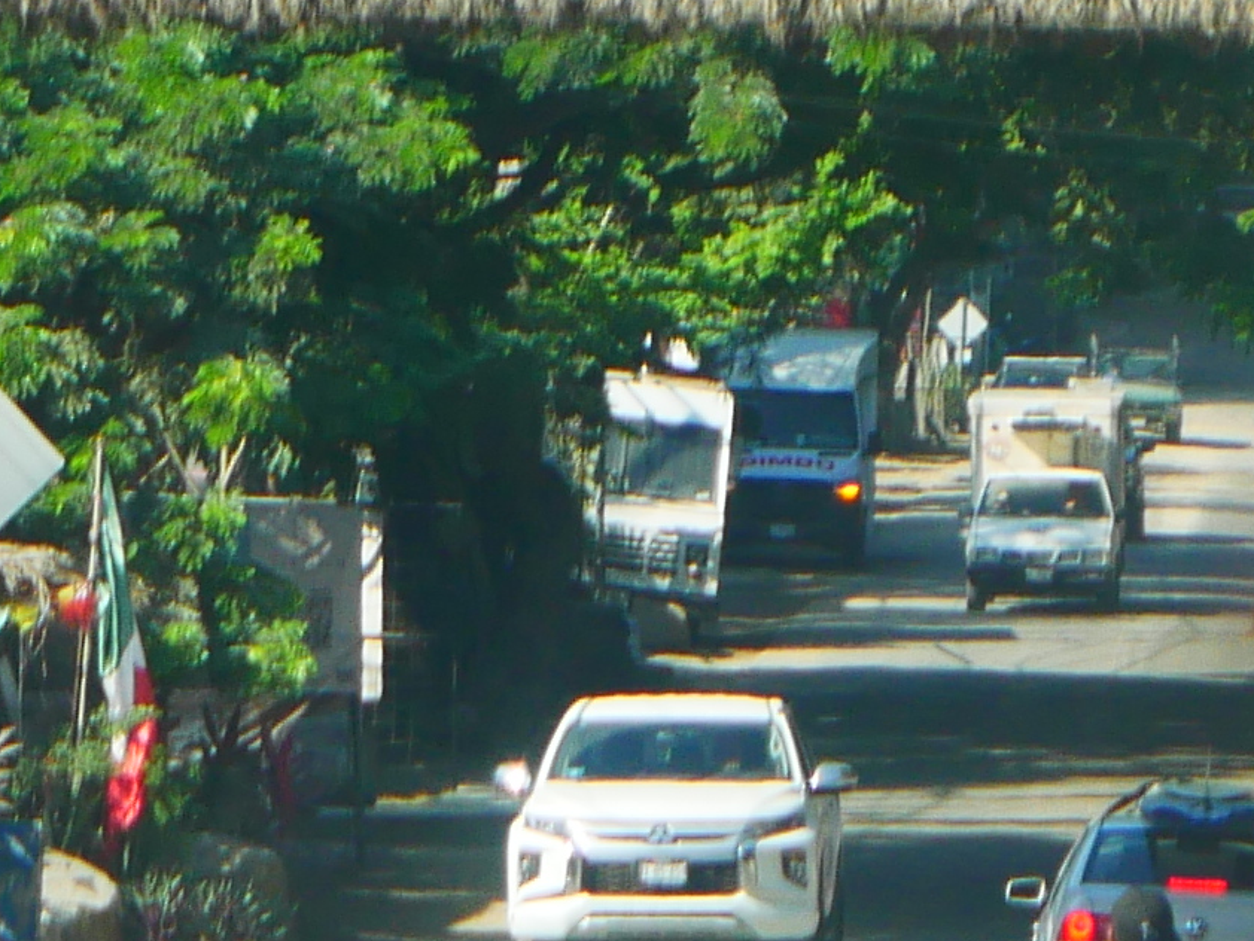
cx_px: 704
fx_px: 16596
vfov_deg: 3.2
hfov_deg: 4.3
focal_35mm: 458
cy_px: -295
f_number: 7.1
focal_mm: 42
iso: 200
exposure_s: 1/320
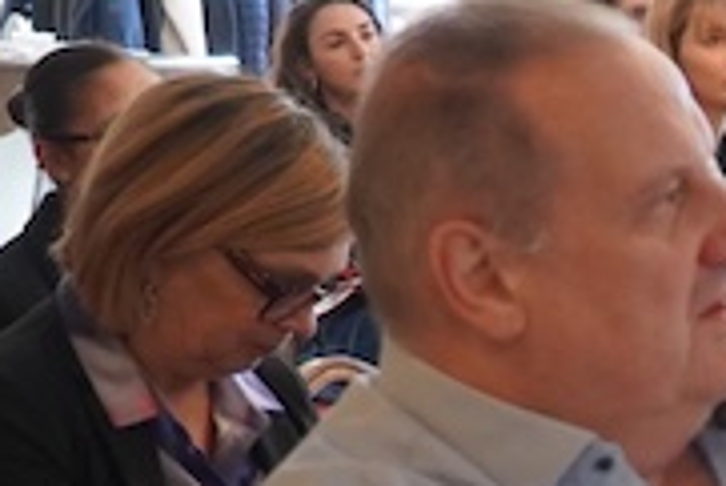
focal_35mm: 159
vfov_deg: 8.4
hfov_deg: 11.4
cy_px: 745
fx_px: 3209
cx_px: 1520
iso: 2000
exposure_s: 1/160
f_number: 4
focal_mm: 24
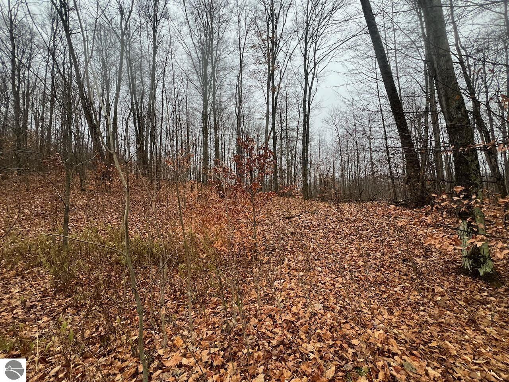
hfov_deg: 106.2
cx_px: 254
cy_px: 191
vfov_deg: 89.9
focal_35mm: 13
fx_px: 191
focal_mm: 1.57
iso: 160
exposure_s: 1/99
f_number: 1.8
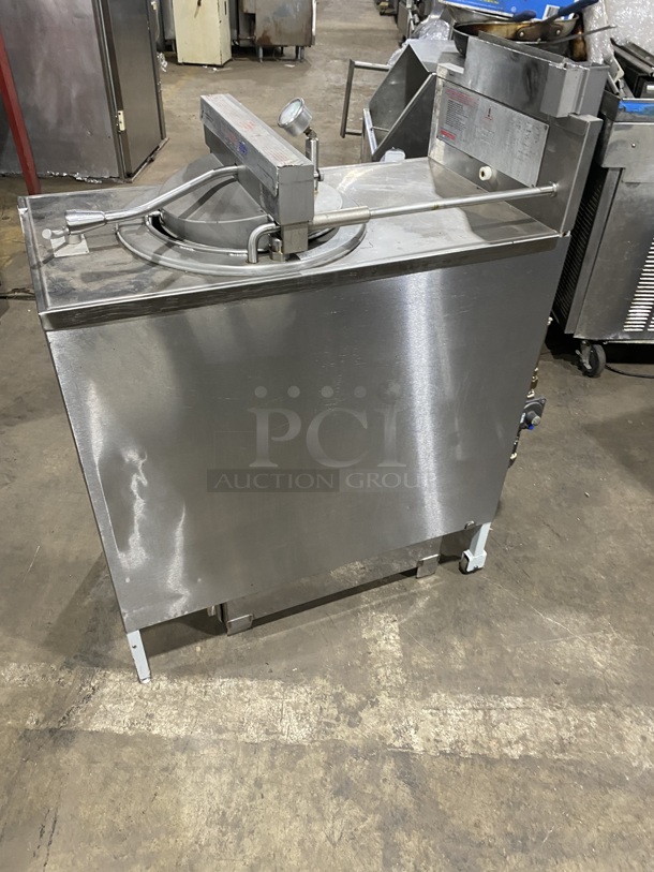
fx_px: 655
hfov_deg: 53.1
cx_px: 327
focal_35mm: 26
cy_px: 436
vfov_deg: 67.3
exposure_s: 1/60
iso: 250
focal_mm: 4.25
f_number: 1.8
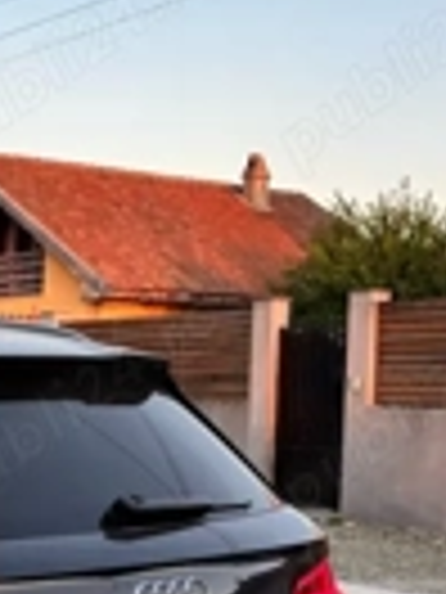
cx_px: -185
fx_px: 1357
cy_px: 459
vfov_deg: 24.4
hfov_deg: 17.2
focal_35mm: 79
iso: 50
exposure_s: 1/331
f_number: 1.6
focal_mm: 5.96
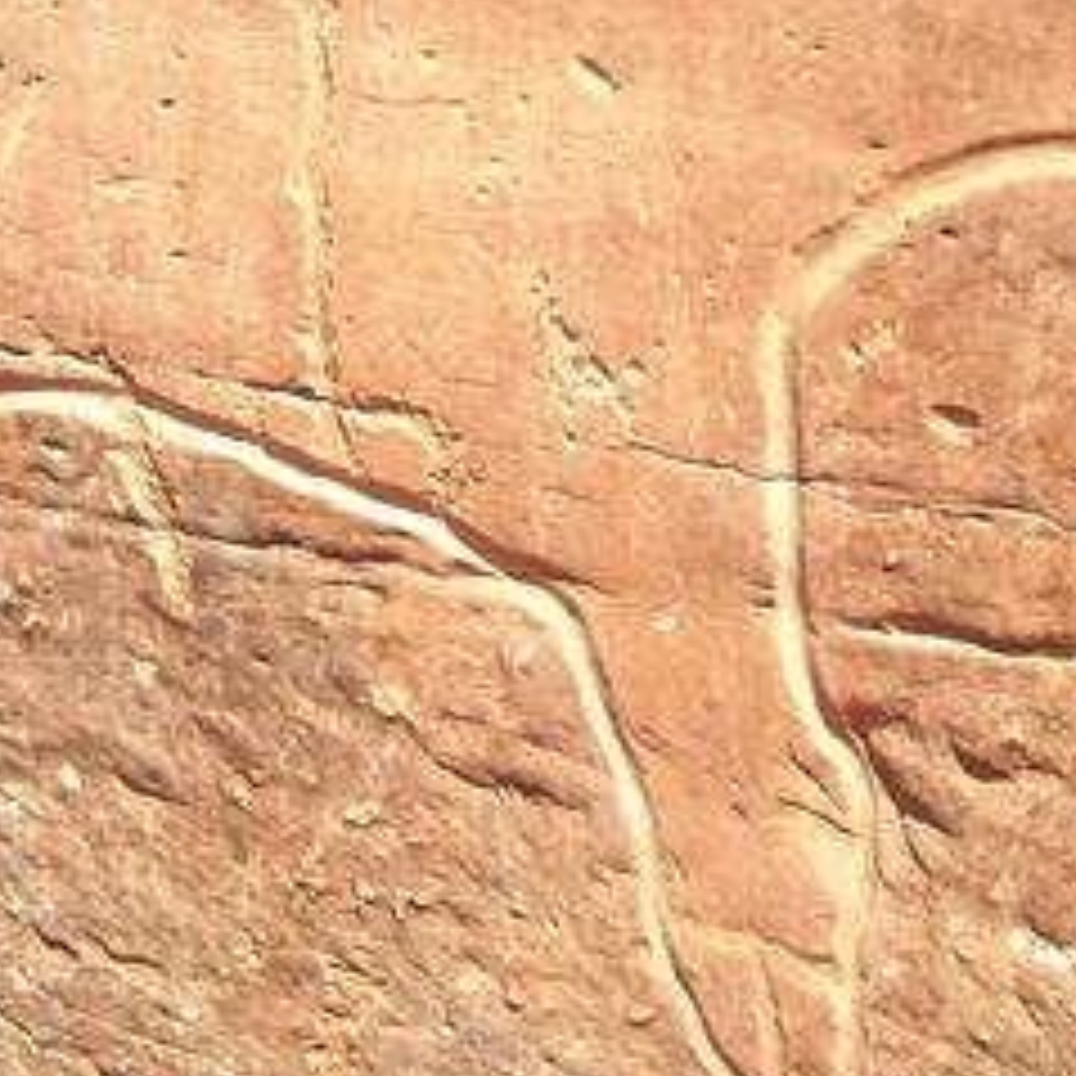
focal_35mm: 90
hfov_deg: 19.2
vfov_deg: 19.3
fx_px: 3165
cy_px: 419
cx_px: 707
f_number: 3.2
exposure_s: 1/335
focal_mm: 6.3
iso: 50
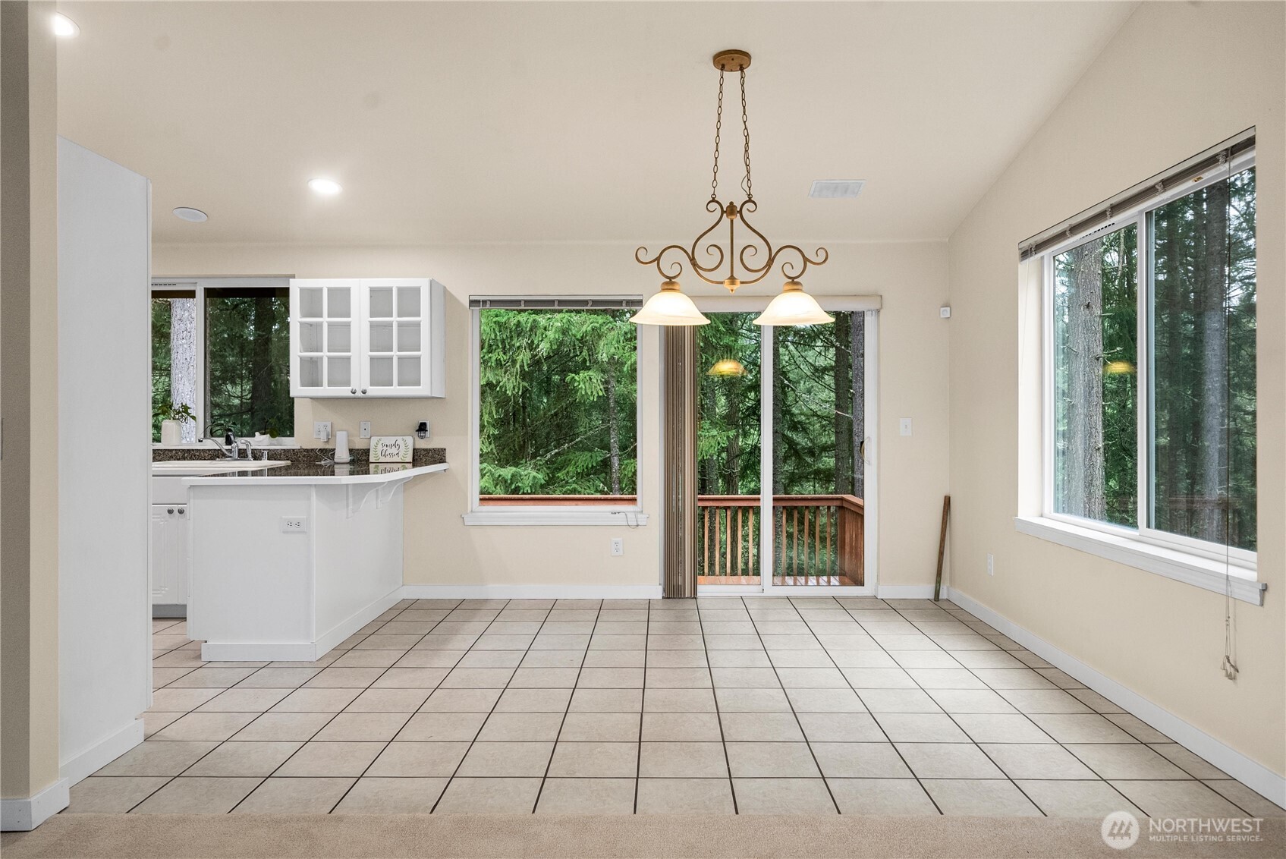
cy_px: 430
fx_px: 751
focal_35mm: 21
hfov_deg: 81.2
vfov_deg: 59.6
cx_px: 643
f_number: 7.1
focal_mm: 21
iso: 250
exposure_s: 1/30
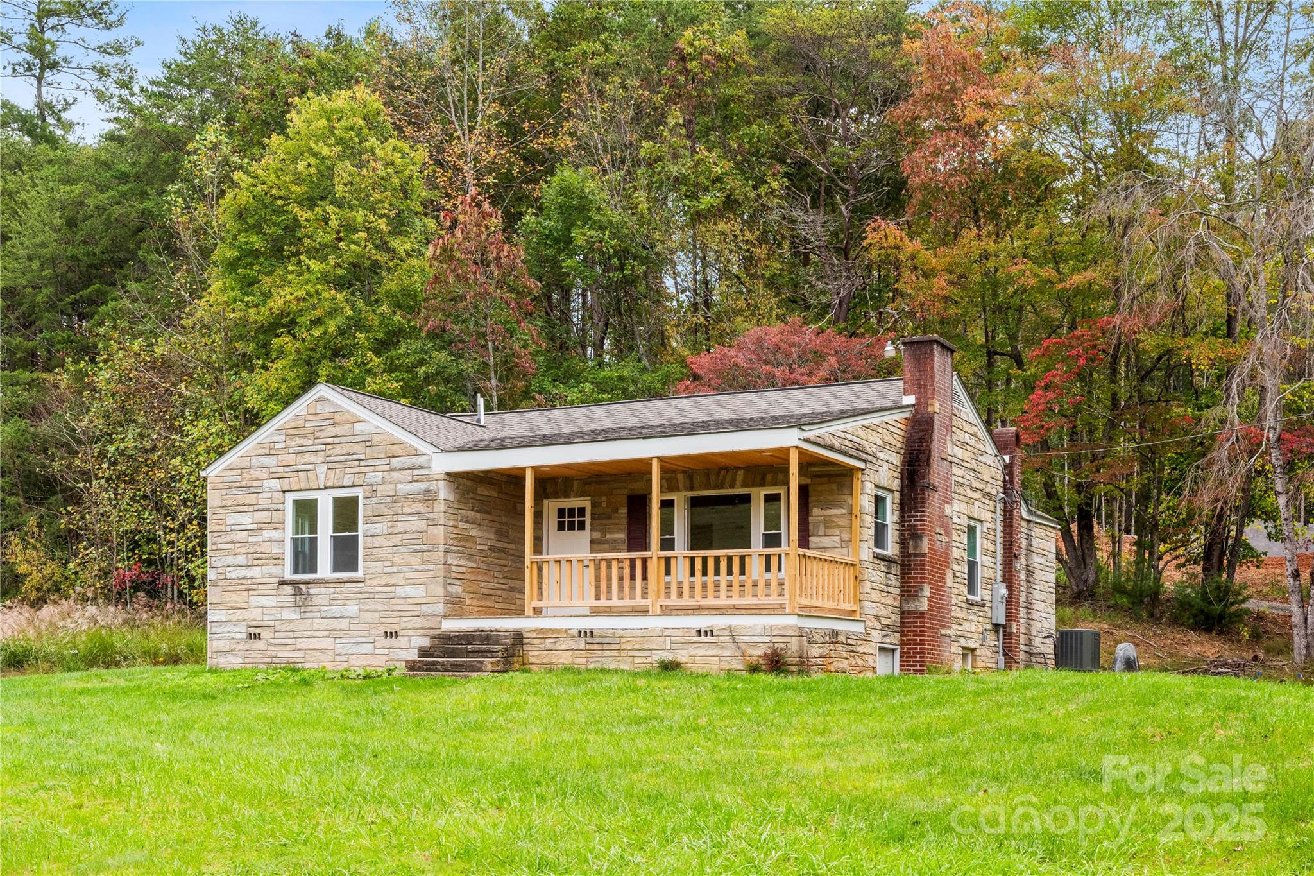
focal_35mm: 45
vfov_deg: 29.9
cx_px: 657
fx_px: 1642
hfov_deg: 43.6
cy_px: 438
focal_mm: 45
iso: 500
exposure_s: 1/125
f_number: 11
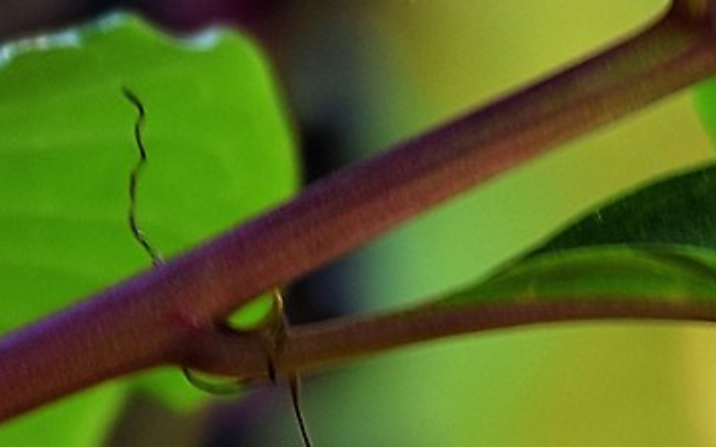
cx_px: 436
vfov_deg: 1.1
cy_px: 1230
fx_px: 23865
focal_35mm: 1223
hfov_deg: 1.7
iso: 125
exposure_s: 1/25
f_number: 4.5
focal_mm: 120
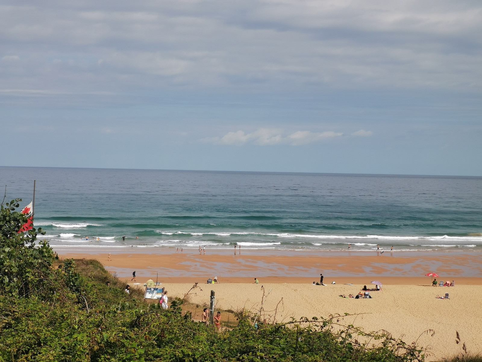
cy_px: 181
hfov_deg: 24.1
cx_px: 241
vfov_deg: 18.2
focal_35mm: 81
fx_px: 1128
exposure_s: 1/2247
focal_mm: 7.48
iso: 50
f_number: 2.4
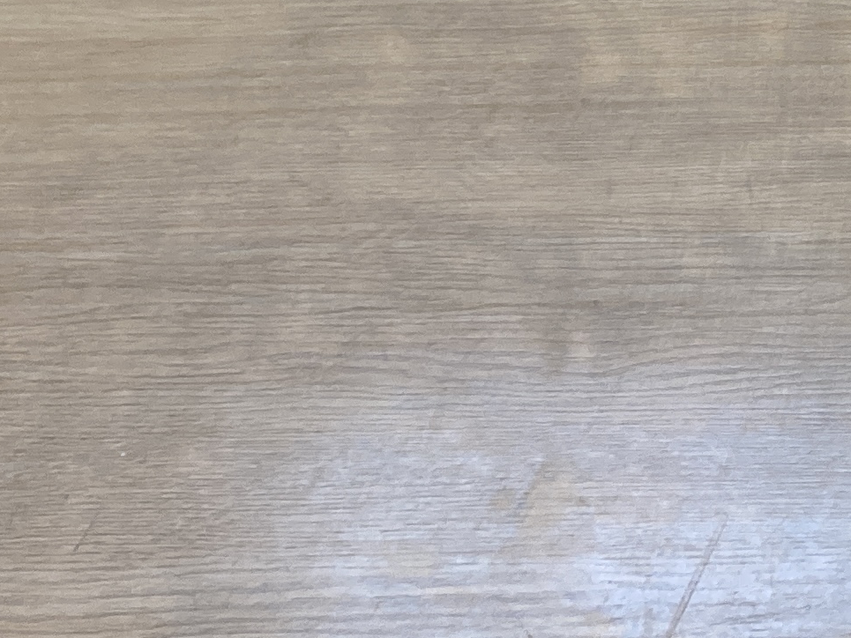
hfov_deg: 16.6
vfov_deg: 12.1
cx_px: 731
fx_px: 2877
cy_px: -283
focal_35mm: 117
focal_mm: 3.99
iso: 40
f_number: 1.8
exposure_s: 1/60
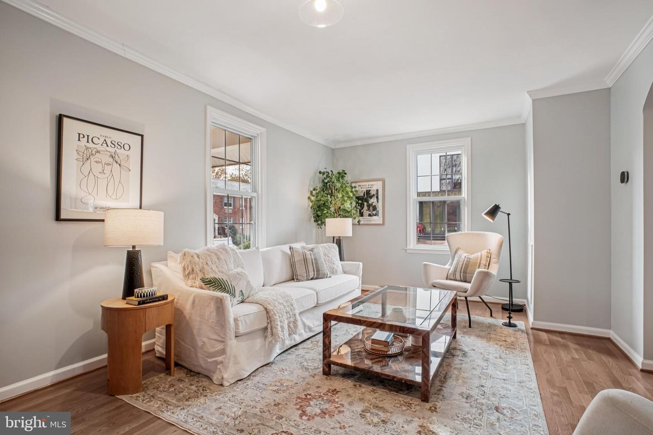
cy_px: 218
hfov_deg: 95.0
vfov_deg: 72.1
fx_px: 299
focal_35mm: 16
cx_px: 326
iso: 500
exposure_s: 1/15
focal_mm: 11
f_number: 8
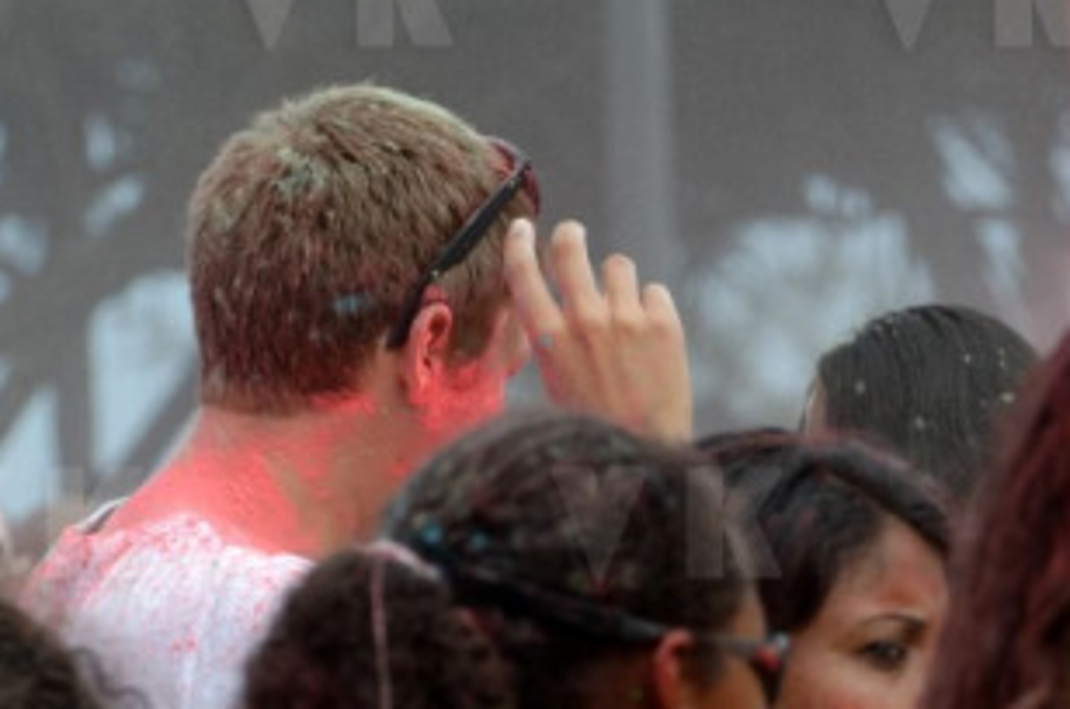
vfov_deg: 1.8
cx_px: 976
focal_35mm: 778
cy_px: 629
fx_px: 23076
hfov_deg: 2.7
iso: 200
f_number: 8
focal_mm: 200
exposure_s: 1/500
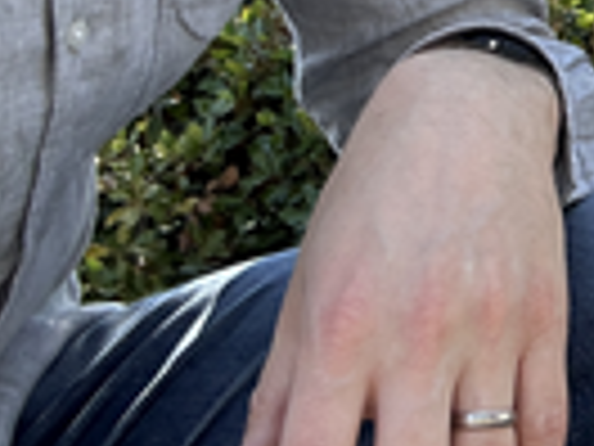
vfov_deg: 15.6
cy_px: -228
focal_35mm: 87
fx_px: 1493
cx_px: 958
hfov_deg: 19.0
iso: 20
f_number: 1.9
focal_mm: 2.69
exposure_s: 1/146
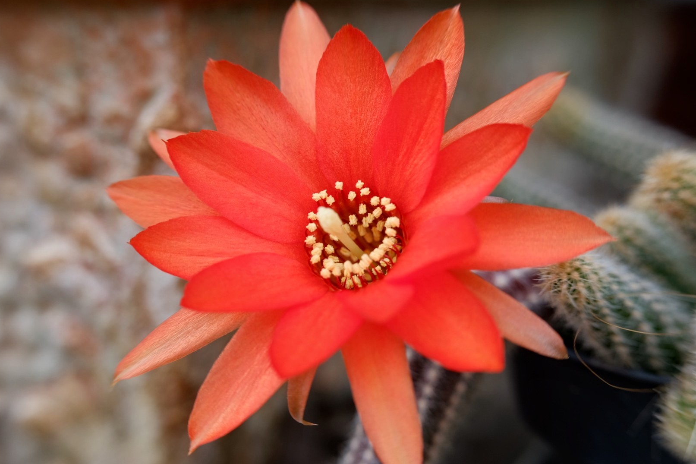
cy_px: 235
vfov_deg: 24.6
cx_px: 337
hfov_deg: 36.2
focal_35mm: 55
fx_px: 1063
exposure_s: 1/160
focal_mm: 35
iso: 200
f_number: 5
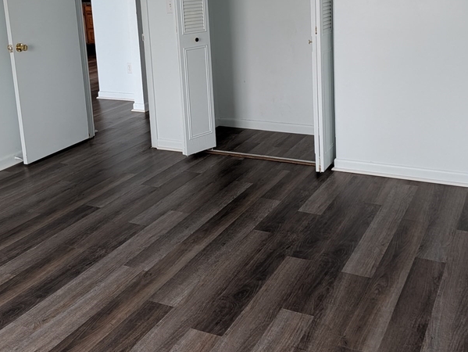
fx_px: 555
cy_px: 84
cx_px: 246
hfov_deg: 45.7
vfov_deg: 34.4
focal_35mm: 41
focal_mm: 4.53
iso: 472
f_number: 1.7
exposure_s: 1/30.2
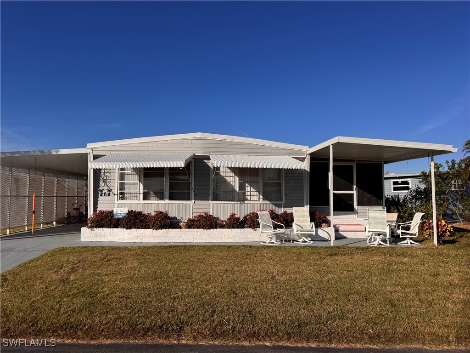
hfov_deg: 71.6
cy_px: 176
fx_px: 326
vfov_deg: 56.8
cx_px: 235
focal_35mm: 24
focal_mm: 6.76
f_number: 1.78
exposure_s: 1/9009
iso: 80
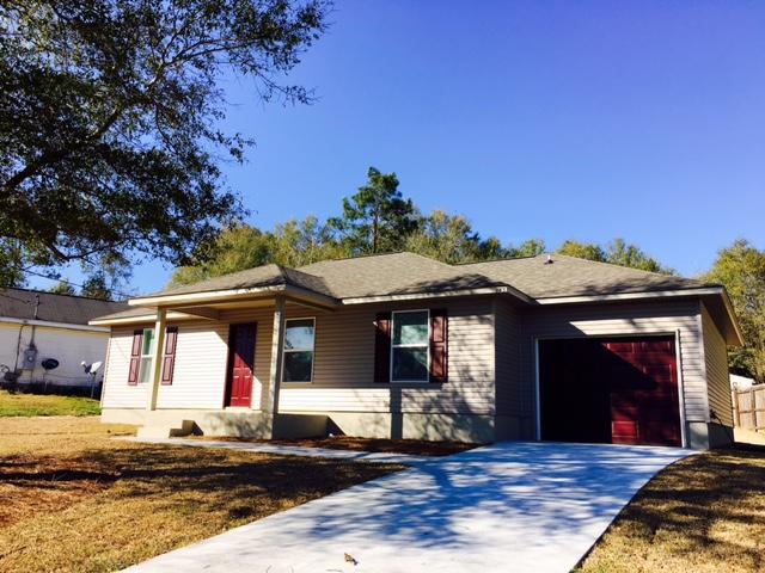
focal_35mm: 29
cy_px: 286
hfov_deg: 61.7
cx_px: 382
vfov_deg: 48.2
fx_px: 641
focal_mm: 4.15
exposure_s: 1/1040
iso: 25
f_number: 2.2
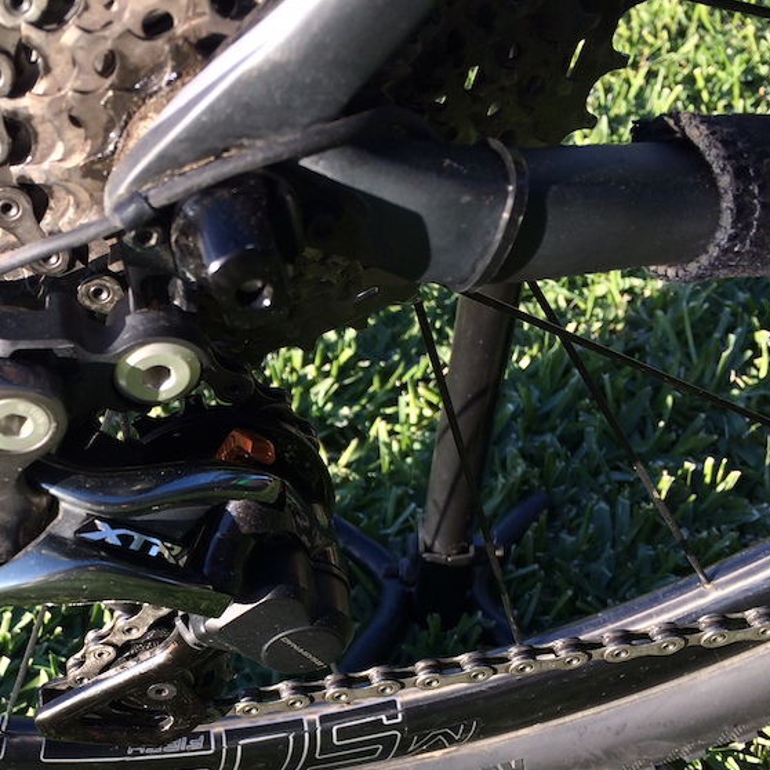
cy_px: 527
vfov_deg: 35.6
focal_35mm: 47
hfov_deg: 34.5
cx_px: 110
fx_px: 1183
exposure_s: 1/402
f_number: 2.2
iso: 32
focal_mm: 4.15
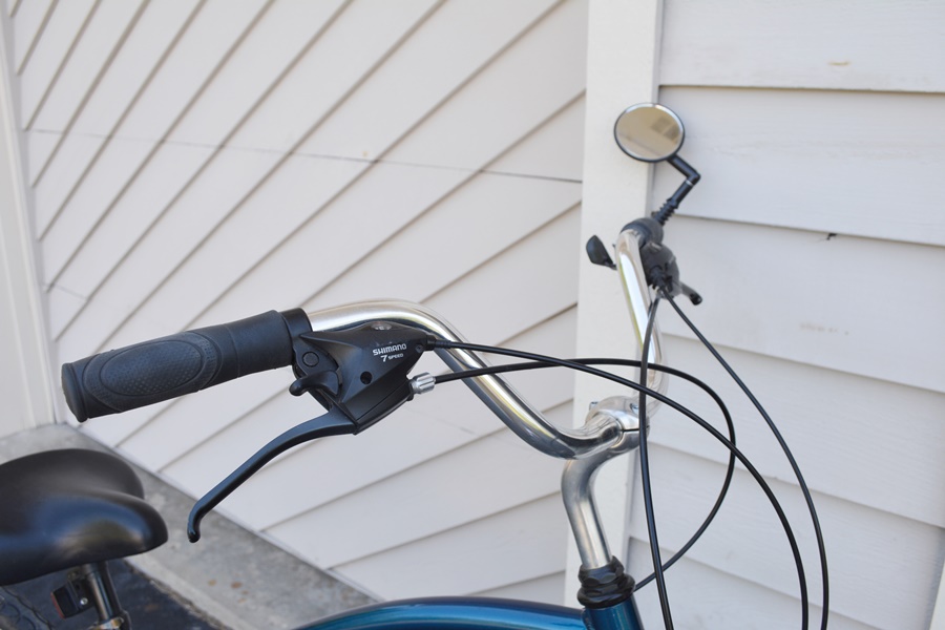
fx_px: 787
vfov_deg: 43.6
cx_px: 472
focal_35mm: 30
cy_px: 315
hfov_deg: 61.9
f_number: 6.3
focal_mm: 20
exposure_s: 1/160
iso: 200
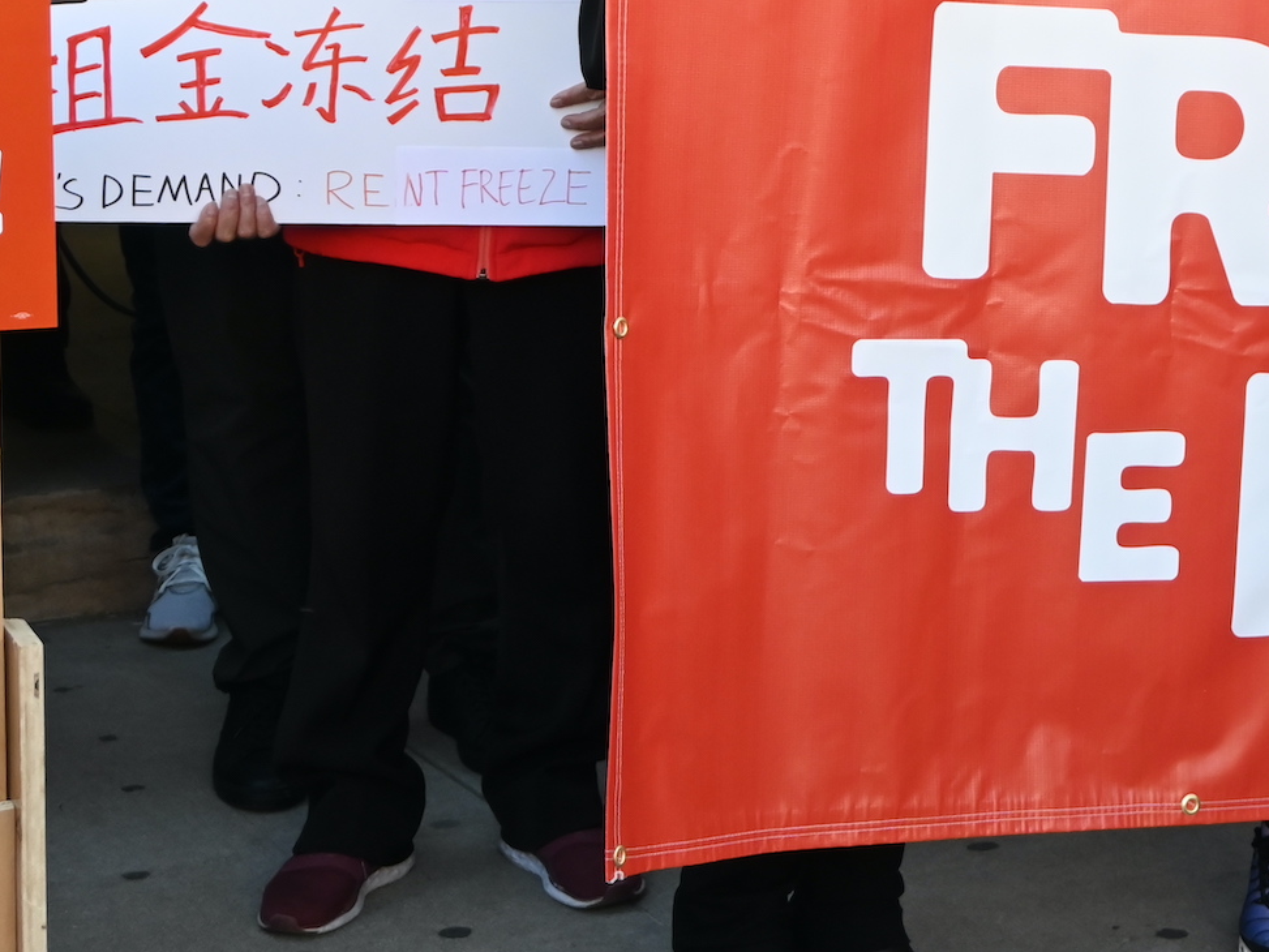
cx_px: 1208
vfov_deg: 14.8
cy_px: -59
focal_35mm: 98
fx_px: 3593
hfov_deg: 19.6
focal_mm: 24.5
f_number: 4.2
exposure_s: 1/250
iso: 400
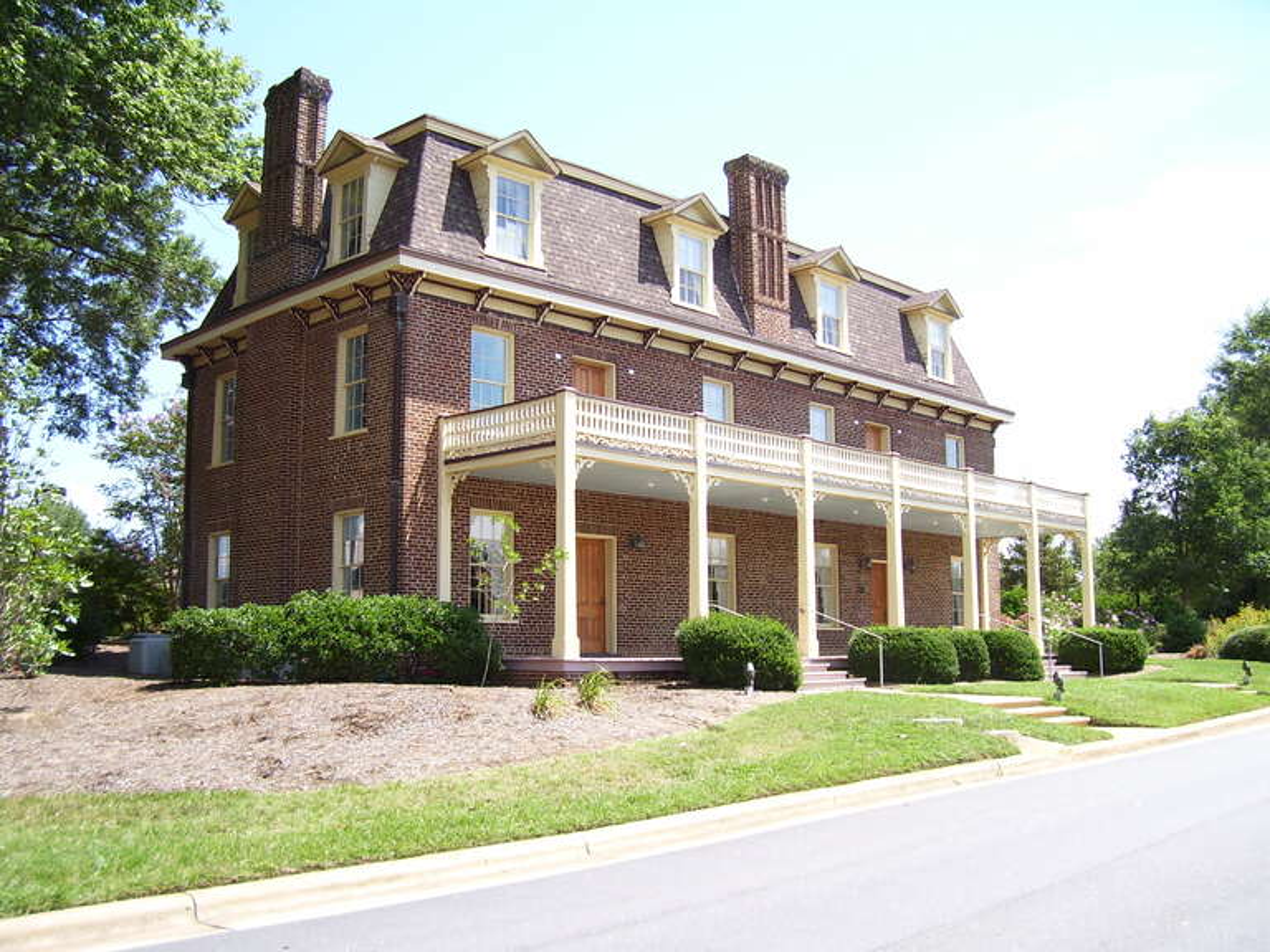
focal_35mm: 34
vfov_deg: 41.8
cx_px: 635
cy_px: 476
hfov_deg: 54.0
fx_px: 1247
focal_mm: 5.6
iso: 80
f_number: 2.7
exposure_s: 1/500
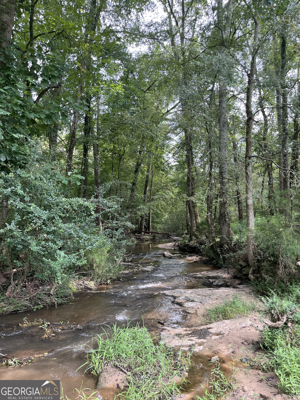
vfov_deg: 67.3
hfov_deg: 53.1
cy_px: 200
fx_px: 300
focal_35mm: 26
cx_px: 150
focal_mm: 5.1
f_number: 1.6
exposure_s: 1/248
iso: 40
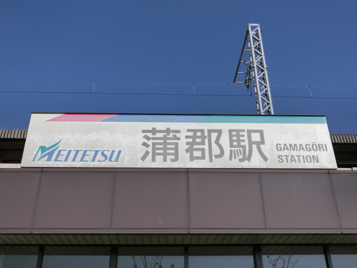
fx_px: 402
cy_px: 134
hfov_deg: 47.9
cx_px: 178
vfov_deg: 36.8
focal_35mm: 39
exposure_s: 1/400
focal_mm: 6.9
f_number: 8.2
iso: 80
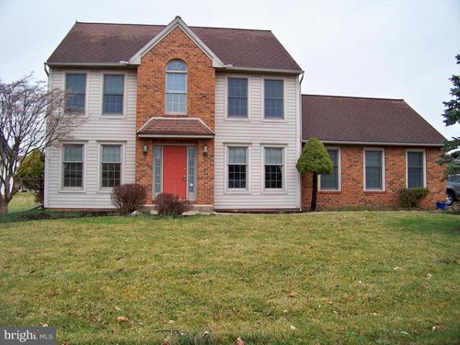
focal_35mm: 33
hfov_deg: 55.4
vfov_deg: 42.9
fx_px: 439
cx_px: 230
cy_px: 172
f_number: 2.8
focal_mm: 5.85
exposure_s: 1/125
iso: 64
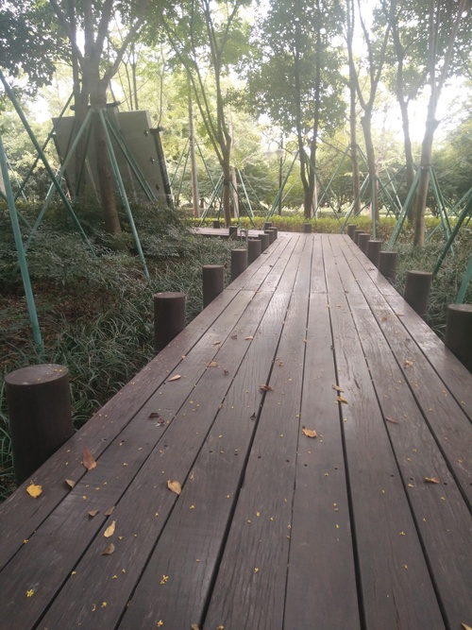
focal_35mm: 21
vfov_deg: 79.0
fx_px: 382
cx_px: 236
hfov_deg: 63.4
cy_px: 315
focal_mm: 3.66
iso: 72
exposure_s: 1/33.3
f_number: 2.2
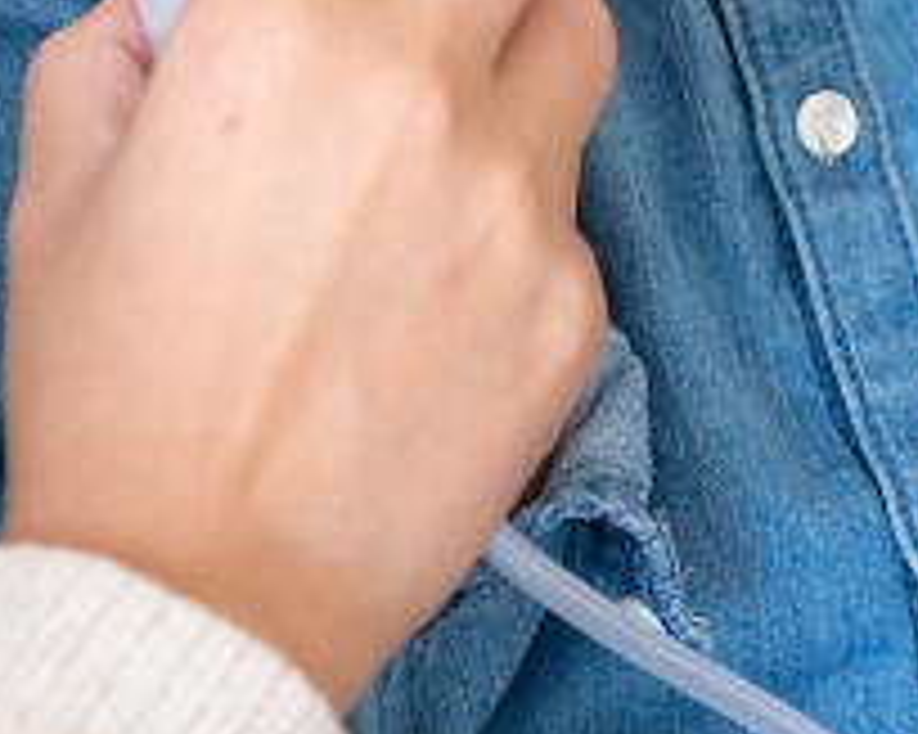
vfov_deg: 4.8
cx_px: 1107
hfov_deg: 6.0
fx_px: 8744
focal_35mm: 322
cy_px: -182
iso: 400
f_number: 2.2
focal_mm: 50
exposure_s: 1/200
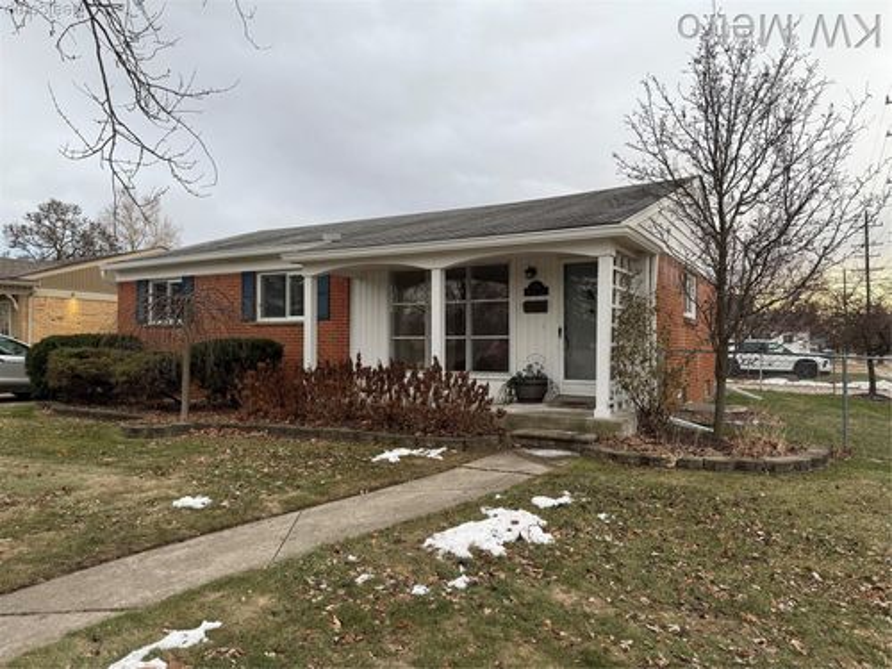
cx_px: 446
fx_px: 618
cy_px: 334
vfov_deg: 56.8
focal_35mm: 24
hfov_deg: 71.6
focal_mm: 6.76
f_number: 1.78
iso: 50
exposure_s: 1/128
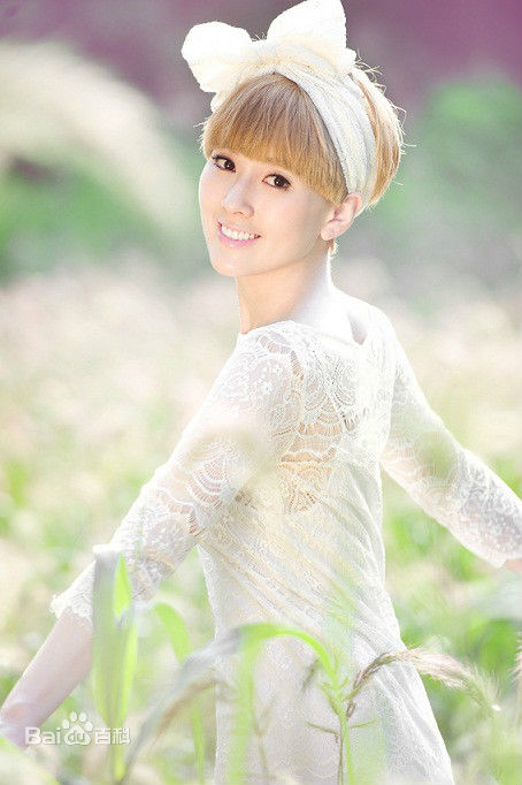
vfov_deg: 10.3
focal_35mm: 200
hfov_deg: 6.9
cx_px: 261
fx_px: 4354
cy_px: 392
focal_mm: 200
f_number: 3.5
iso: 200
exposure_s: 1/250
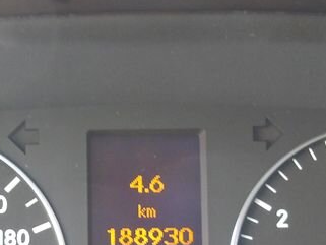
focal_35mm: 86
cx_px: 114
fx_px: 810
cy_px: 167
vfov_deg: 17.1
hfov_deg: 22.7
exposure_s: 1/15
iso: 257
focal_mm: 4.9
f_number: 3
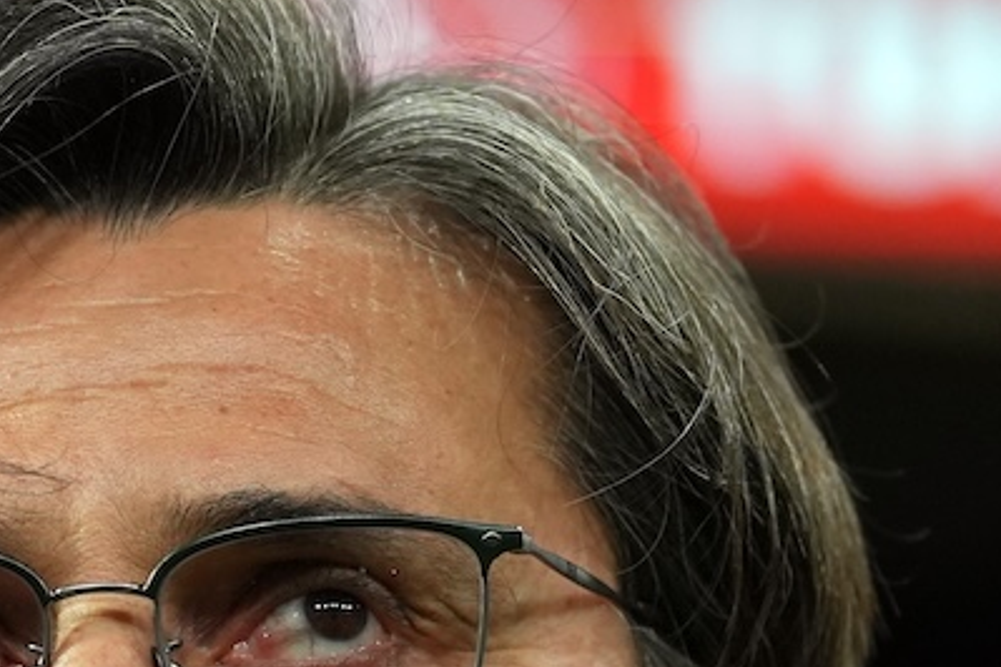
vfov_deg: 4.3
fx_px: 8786
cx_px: 316
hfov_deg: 6.5
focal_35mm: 316
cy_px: 725
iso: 1600
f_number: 2.8
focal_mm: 70
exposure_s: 1/1250
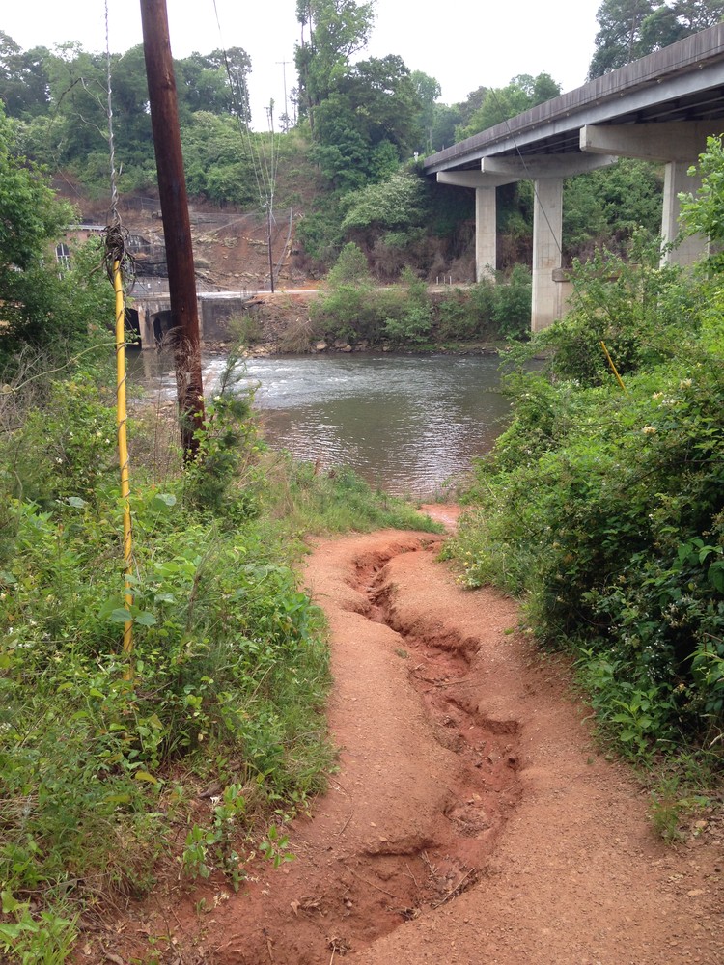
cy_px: 482
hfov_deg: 42.9
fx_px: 920
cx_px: 362
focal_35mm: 33
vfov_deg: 55.4
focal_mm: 4.12
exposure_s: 1/208
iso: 50
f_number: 2.4
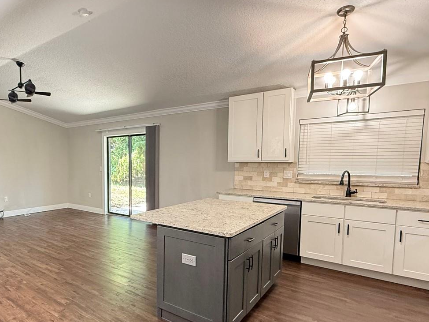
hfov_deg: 70.4
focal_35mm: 23
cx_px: 123
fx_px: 285
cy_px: 182
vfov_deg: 58.7
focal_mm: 2.22
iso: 500
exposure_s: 1/60
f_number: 2.2
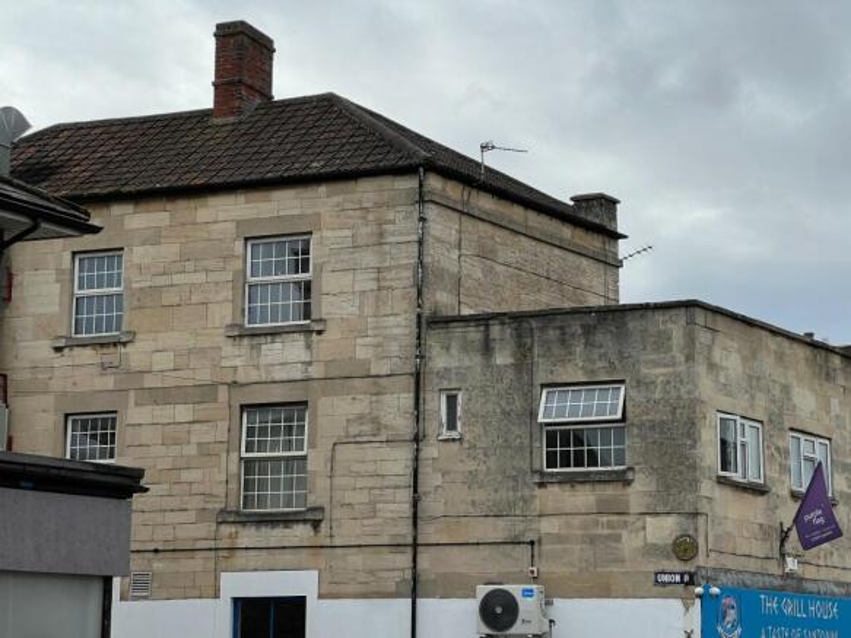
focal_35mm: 77
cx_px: 426
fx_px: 1893
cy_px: 319
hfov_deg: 25.3
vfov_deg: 19.1
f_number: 2.8
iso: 32
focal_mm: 9
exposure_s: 1/1309
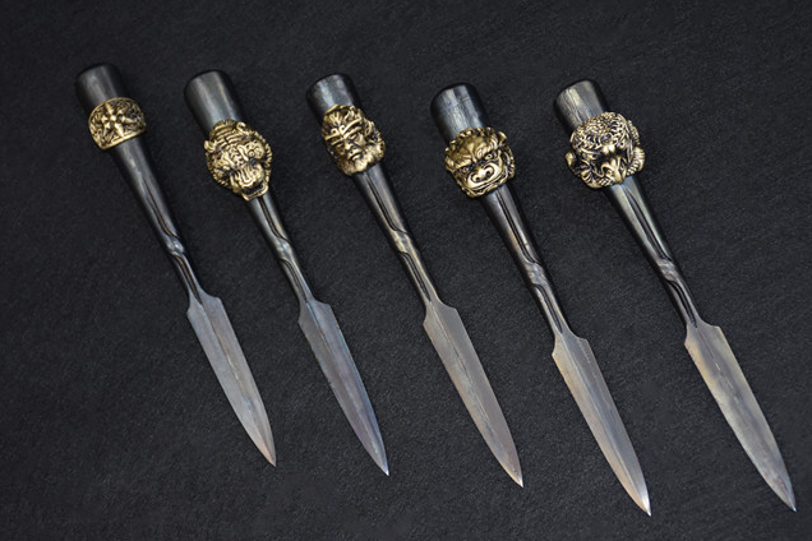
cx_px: 446
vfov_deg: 13.3
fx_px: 2323
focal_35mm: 103
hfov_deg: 19.8
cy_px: 274
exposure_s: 1/60
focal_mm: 56
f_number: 4.8
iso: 400
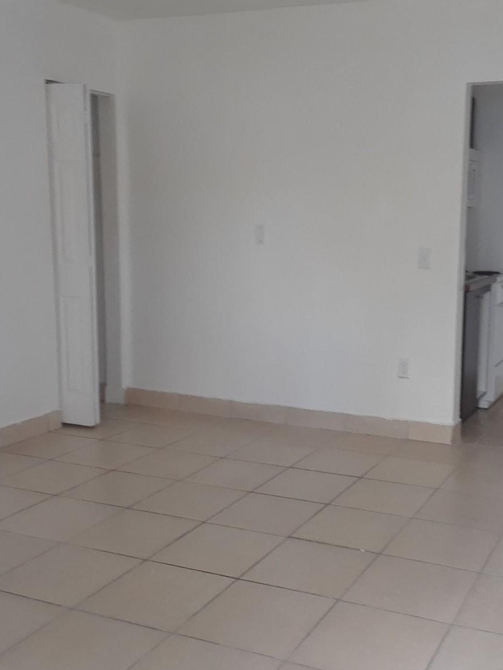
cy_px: 334
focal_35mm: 41
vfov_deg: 45.8
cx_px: 353
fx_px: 794
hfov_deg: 34.6
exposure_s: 1/30
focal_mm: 2.47
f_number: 1.9
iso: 50
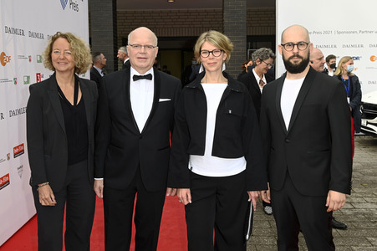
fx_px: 377
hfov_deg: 53.2
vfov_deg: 36.8
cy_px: 126
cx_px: 188
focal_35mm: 36
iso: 400
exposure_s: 1/200
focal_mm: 36
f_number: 8
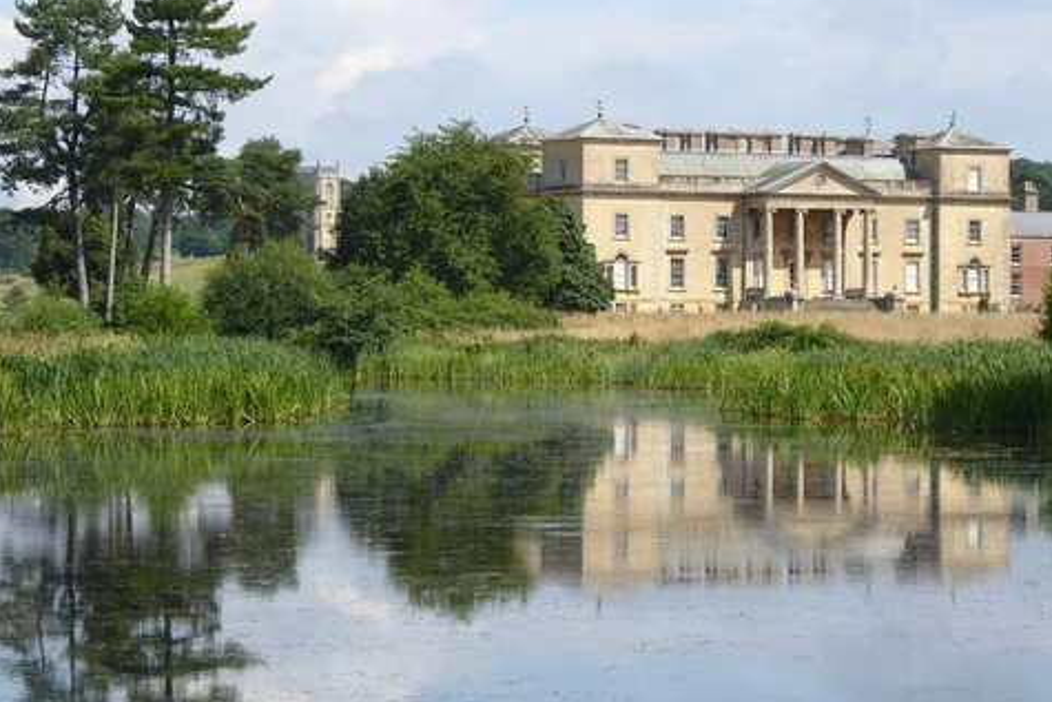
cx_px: 527
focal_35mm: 145
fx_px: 4238
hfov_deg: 14.1
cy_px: 328
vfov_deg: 9.5
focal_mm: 22.3
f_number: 5.2
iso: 80
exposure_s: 1/320
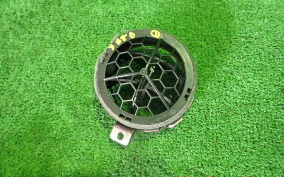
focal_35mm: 30
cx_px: 142
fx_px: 232
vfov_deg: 41.8
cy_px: 79
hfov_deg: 62.9
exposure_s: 1/30
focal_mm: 5.05
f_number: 2.2
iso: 500
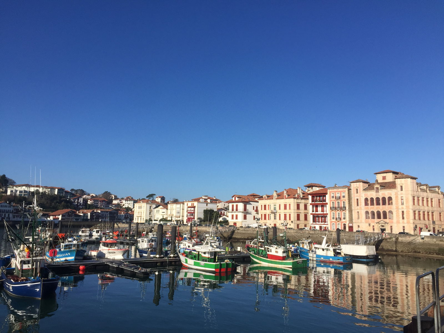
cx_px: 222
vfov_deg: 48.2
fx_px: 372
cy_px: 166
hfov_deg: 61.7
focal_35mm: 29
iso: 32
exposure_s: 1/3049
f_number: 2.2
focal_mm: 4.15
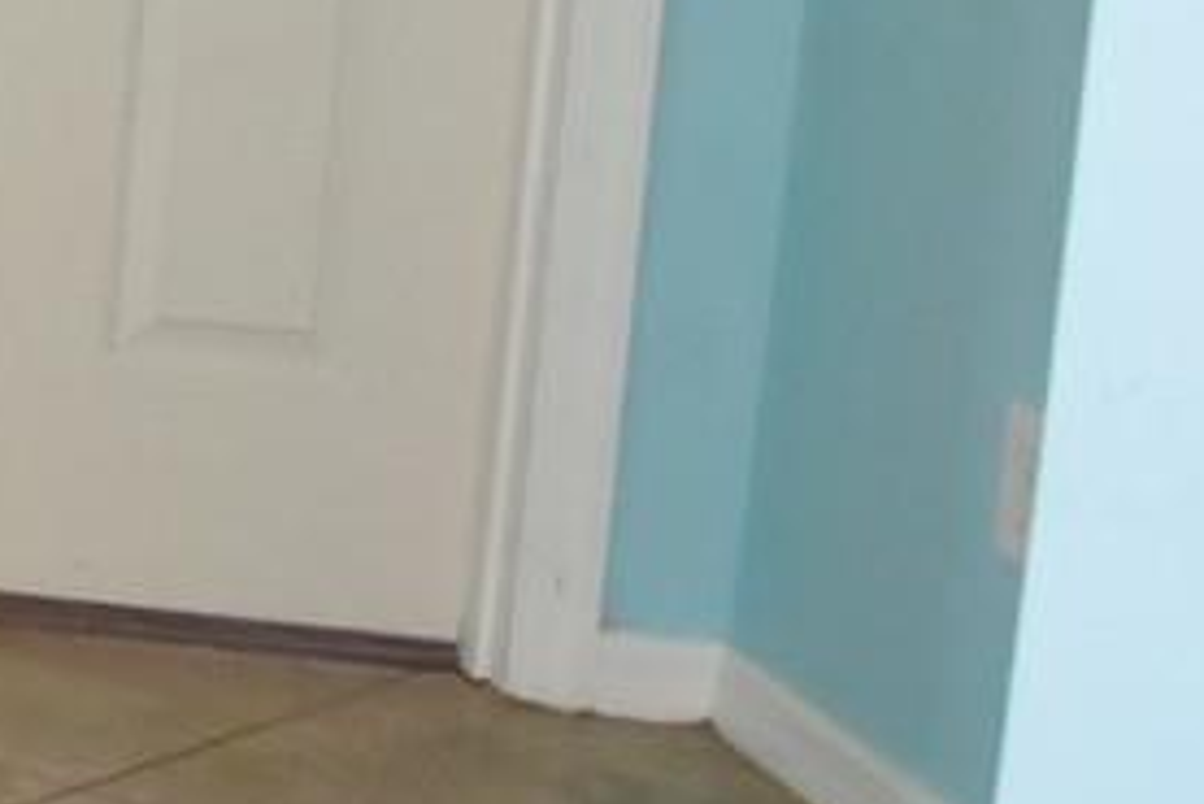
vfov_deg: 12.6
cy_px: -372
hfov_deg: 12.3
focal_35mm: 104
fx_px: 3480
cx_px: -2117
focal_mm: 6.7
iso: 800
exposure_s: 1/60
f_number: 3.5
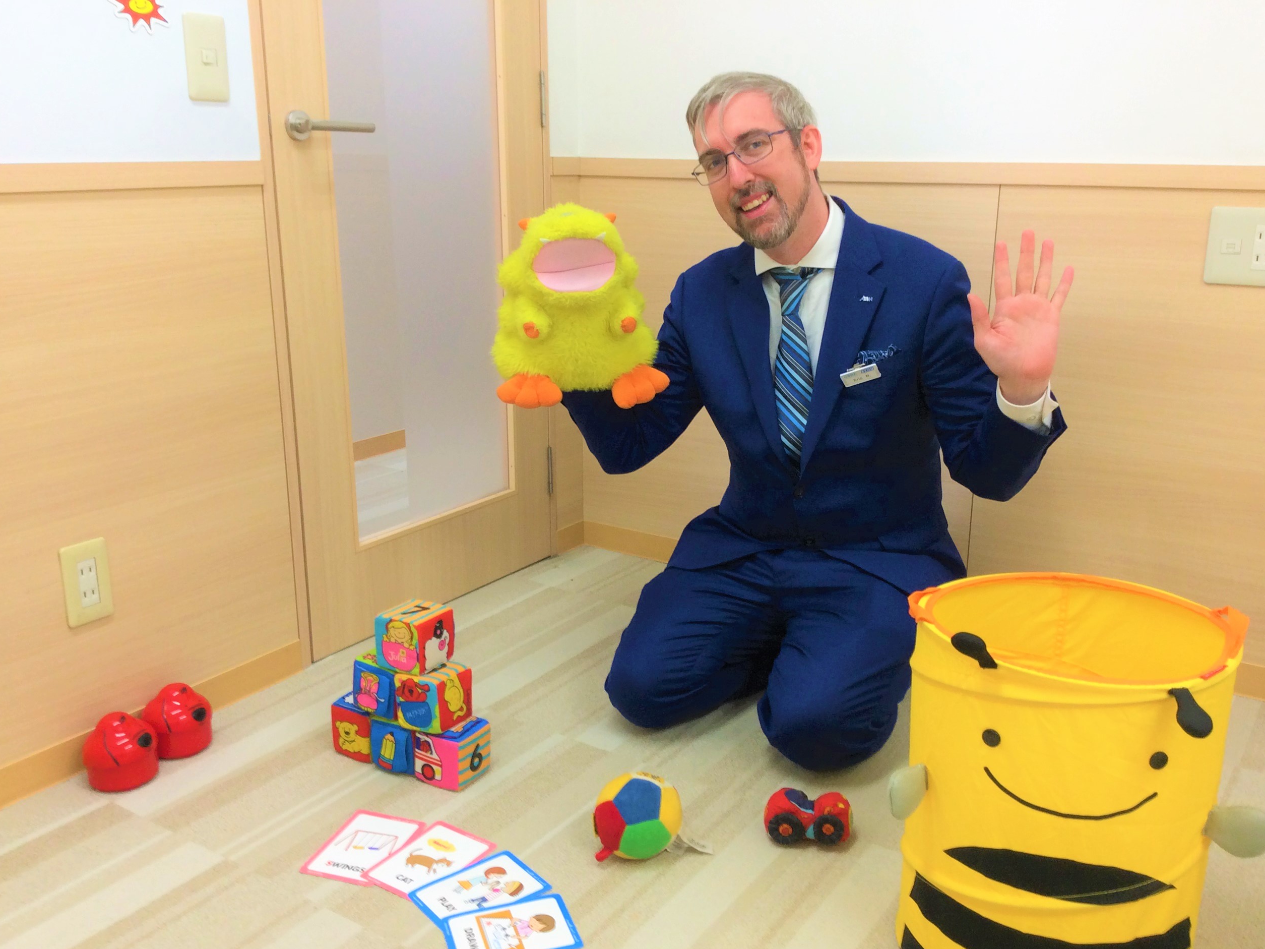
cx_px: 647
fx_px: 1206
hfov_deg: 55.4
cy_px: 480
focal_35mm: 33
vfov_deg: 42.9
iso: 40
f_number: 2.4
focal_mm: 3.3
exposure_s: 1/24
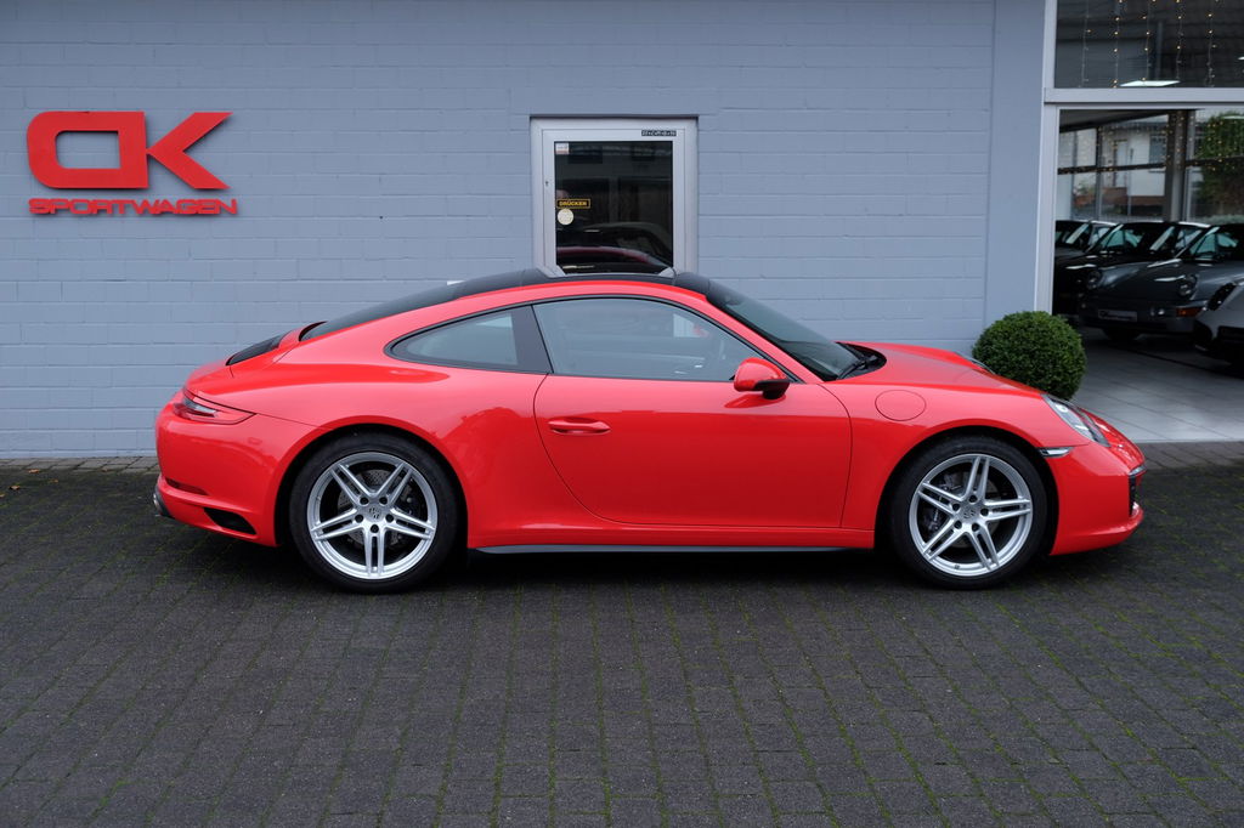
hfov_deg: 50.7
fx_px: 1313
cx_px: 622
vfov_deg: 35.0
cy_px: 414
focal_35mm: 38
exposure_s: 1/125
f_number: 4
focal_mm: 25.4
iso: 200
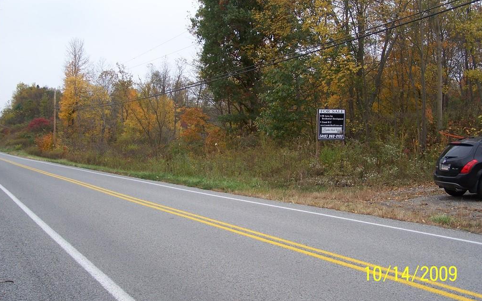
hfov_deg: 43.5
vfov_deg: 28.0
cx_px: 241
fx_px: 604
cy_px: 140
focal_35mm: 46
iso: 80
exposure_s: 1/250
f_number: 2.9
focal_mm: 7.1
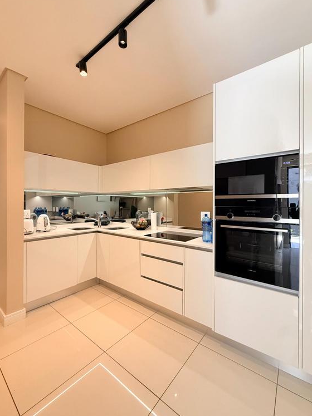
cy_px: 205
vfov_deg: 98.2
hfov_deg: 81.7
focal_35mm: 15
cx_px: 156
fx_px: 180
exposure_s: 1/100
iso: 320
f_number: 2.2
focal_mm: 2.22
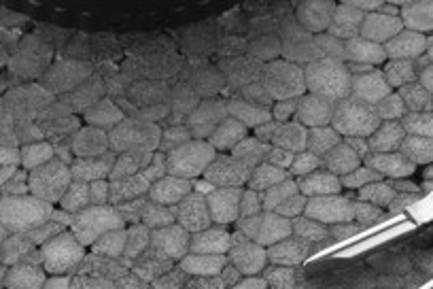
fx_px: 4486
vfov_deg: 3.7
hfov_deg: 5.5
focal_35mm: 373
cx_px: 605
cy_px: 187
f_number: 14
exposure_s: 1/125
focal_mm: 85
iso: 100
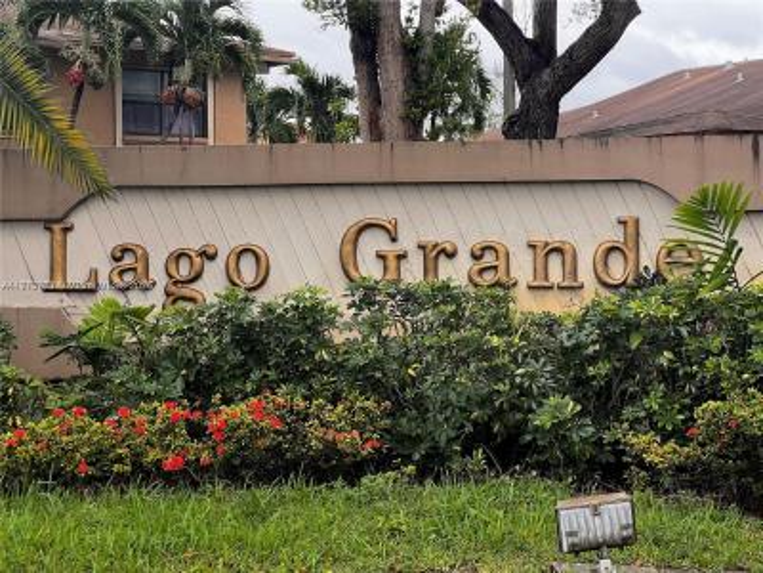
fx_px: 1697
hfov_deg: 25.3
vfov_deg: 19.1
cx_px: 382
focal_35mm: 77
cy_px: 286
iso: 32
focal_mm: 9
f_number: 2.8
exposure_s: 1/101
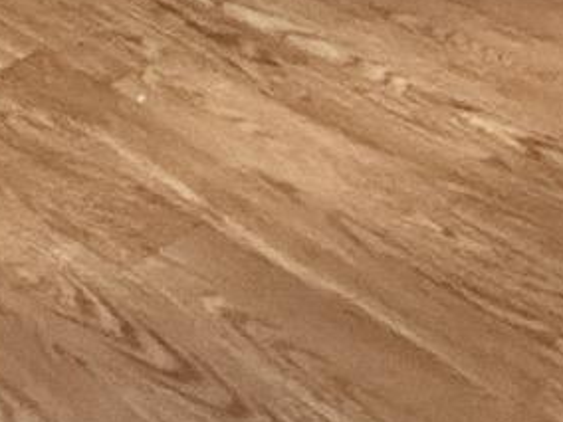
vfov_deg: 10.9
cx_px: 66
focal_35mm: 101
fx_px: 1643
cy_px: -758
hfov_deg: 19.1
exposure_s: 1/60
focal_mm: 2.22
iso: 1000
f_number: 2.2
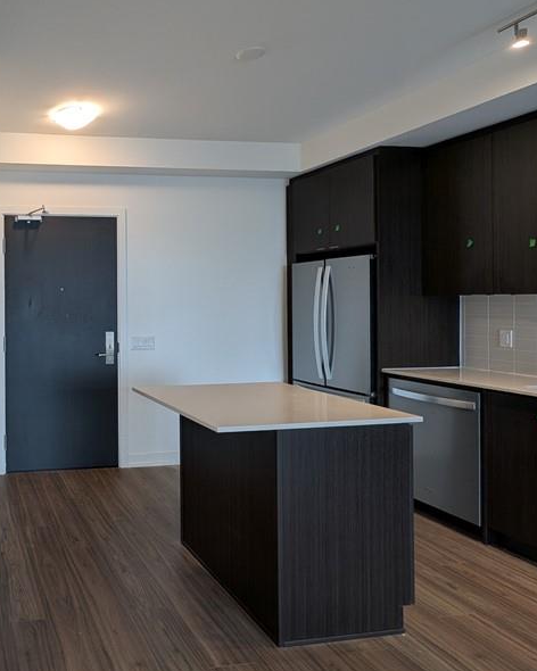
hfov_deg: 52.2
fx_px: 437
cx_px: 18
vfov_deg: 74.9
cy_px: 305
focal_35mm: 22
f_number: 2.2
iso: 54
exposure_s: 1/30
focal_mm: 1.95
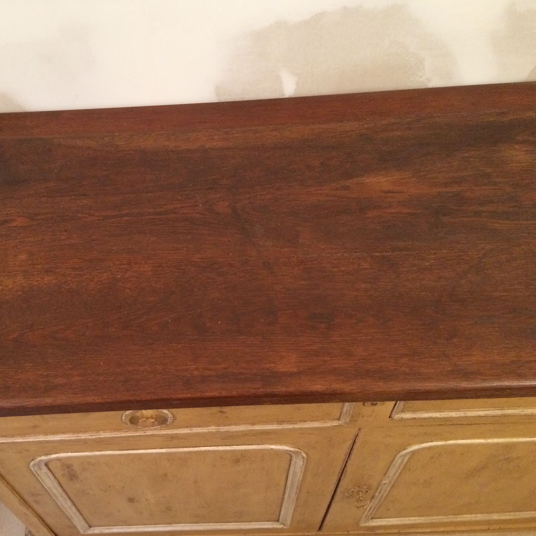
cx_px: 193
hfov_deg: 46.7
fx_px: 613
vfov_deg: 47.2
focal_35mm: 35
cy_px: 269
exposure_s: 1/25
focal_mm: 4.15
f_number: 2.2
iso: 320
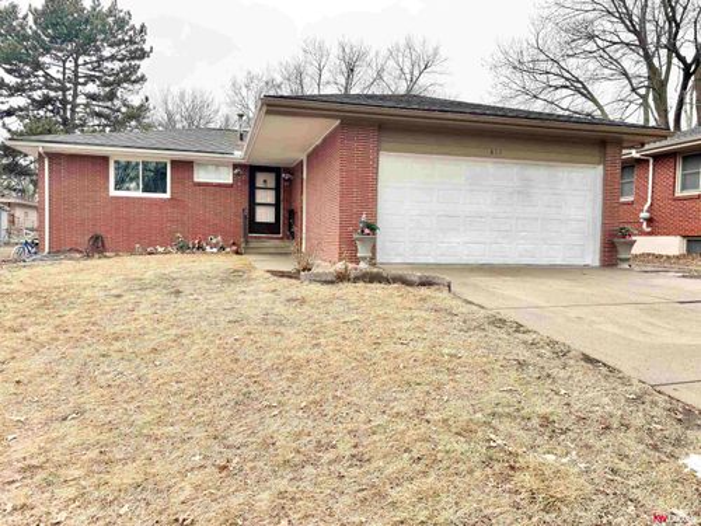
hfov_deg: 67.3
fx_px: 527
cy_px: 263
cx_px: 350
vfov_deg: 53.1
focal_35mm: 26
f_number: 1.6
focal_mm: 5.96
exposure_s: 1/574
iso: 50
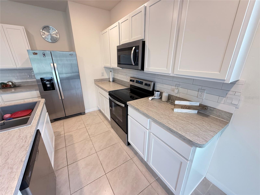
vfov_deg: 85.7
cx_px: 130
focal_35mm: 14
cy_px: 98
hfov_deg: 102.1
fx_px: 105
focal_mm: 2.22
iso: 400
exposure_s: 1/60
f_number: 2.2
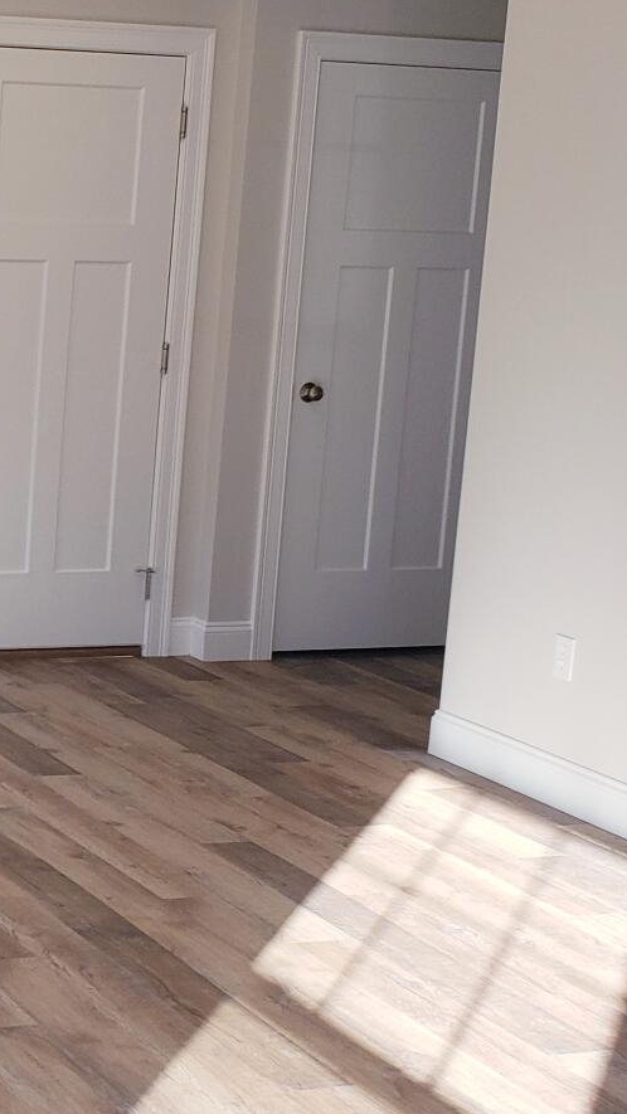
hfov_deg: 17.1
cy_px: 522
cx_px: -296
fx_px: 1891
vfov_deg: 32.8
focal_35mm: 64
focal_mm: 4.3
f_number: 2.4
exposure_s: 1/120
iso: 50
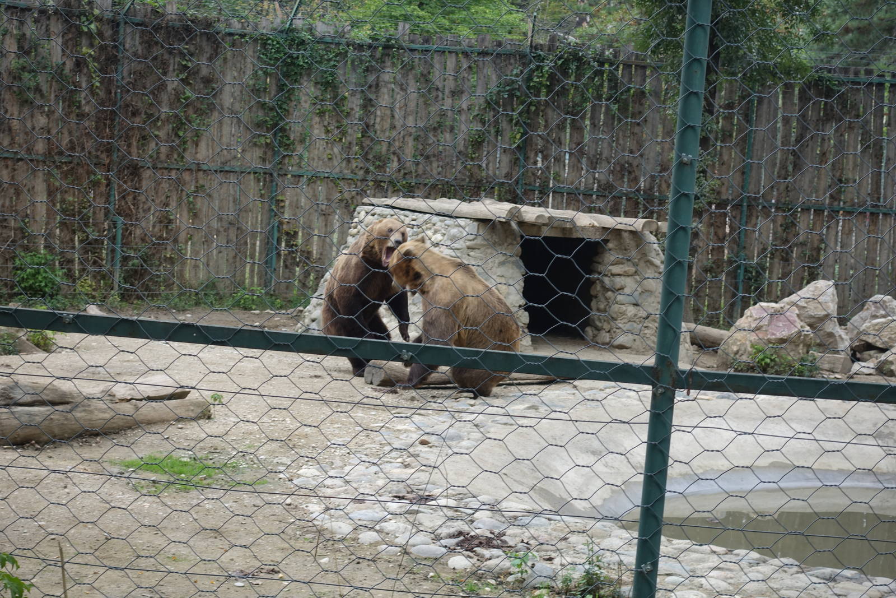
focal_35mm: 70
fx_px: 1742
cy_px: 299
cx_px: 448
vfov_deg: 19.5
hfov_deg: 28.8
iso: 125
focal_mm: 25.7
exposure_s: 1/80
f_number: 4
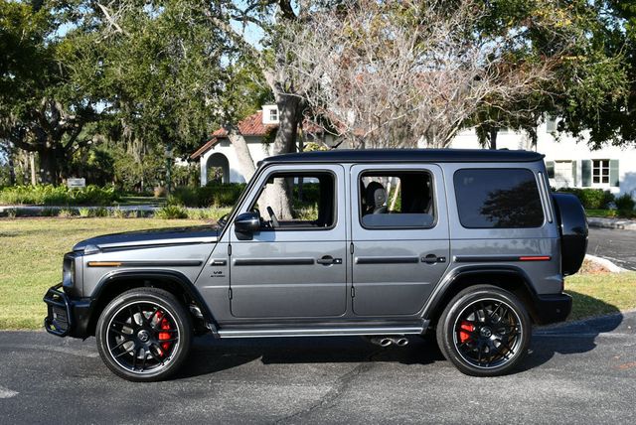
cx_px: 318
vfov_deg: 27.0
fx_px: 884
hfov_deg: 39.6
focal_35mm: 50
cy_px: 212
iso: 125
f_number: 8
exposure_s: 1/250
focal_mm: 25
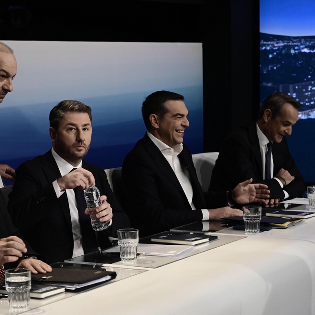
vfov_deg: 21.7
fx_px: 824
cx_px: 93
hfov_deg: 21.5
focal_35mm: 80
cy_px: 158
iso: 2000
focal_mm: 62
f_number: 4.5
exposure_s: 1/250
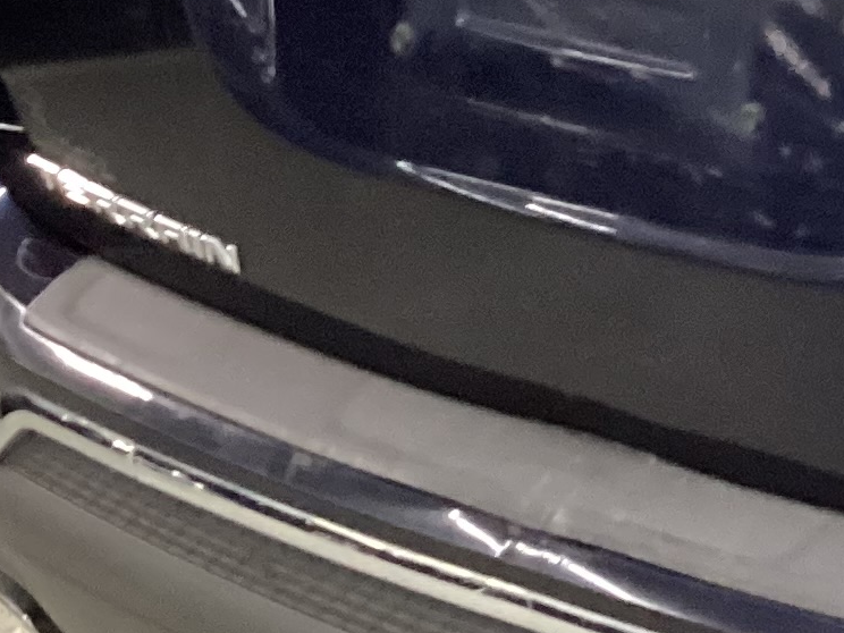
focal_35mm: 136
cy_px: -171
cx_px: 1358
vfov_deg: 10.7
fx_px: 3316
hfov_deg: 13.5
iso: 320
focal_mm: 3.3
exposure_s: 1/30
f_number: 2.4
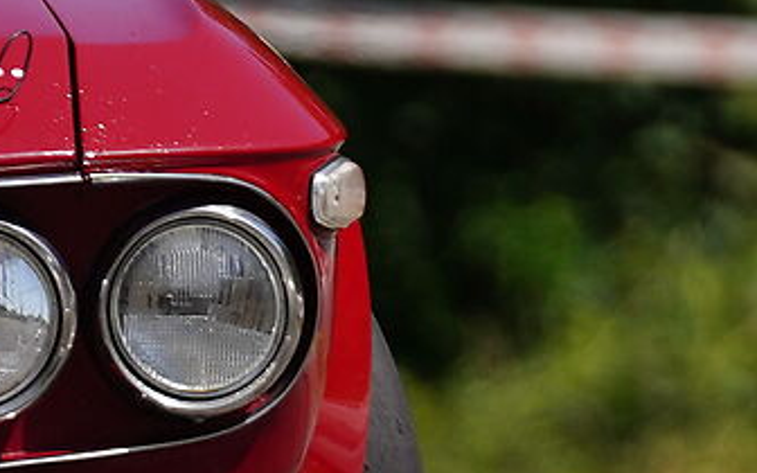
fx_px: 30059
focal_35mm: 1457
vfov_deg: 0.9
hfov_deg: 1.4
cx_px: 74
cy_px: 354
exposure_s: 1/2500
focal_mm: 200
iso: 100
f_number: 2.8
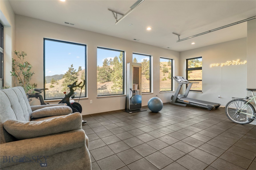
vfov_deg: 73.7
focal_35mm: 16
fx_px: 114
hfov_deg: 96.7
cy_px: 85
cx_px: 128
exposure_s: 1/4
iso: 400
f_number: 8
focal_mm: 16
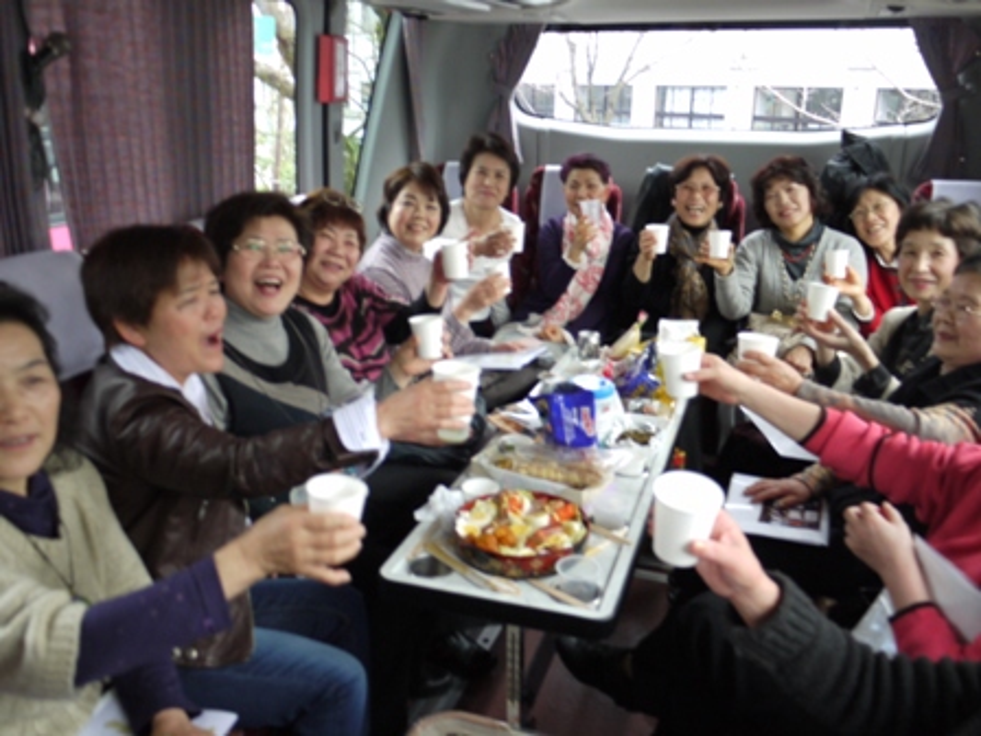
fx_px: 907
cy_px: 368
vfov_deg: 44.2
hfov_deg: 56.8
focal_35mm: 32
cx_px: 490
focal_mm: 16
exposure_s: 1/15
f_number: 3.7
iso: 400
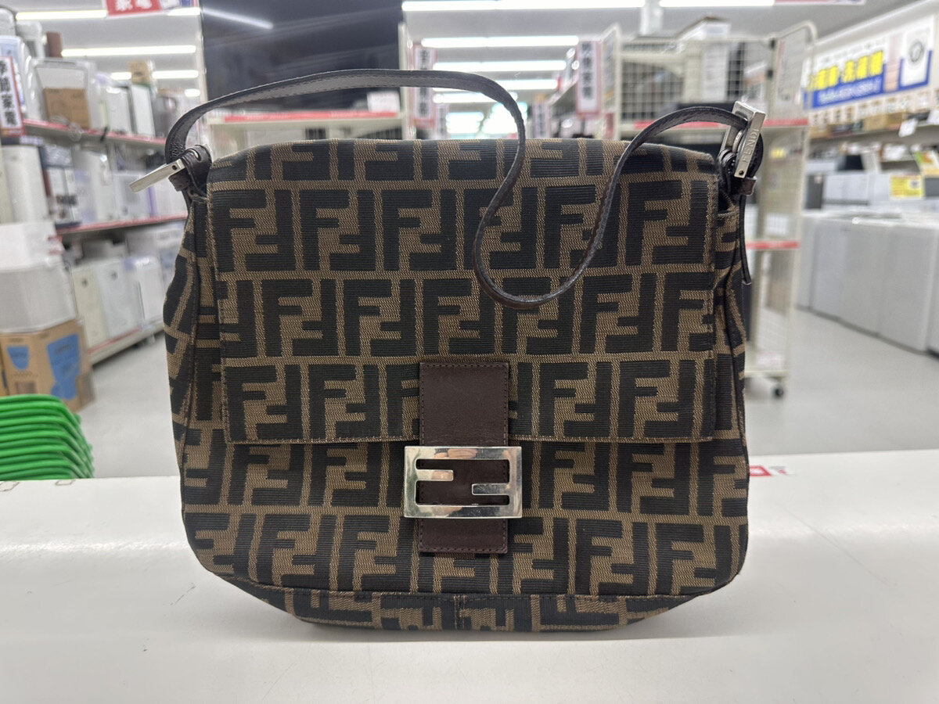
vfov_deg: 56.8
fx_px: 651
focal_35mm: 24
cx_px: 470
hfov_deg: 71.6
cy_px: 352
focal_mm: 6.86
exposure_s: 1/120
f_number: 1.78
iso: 125
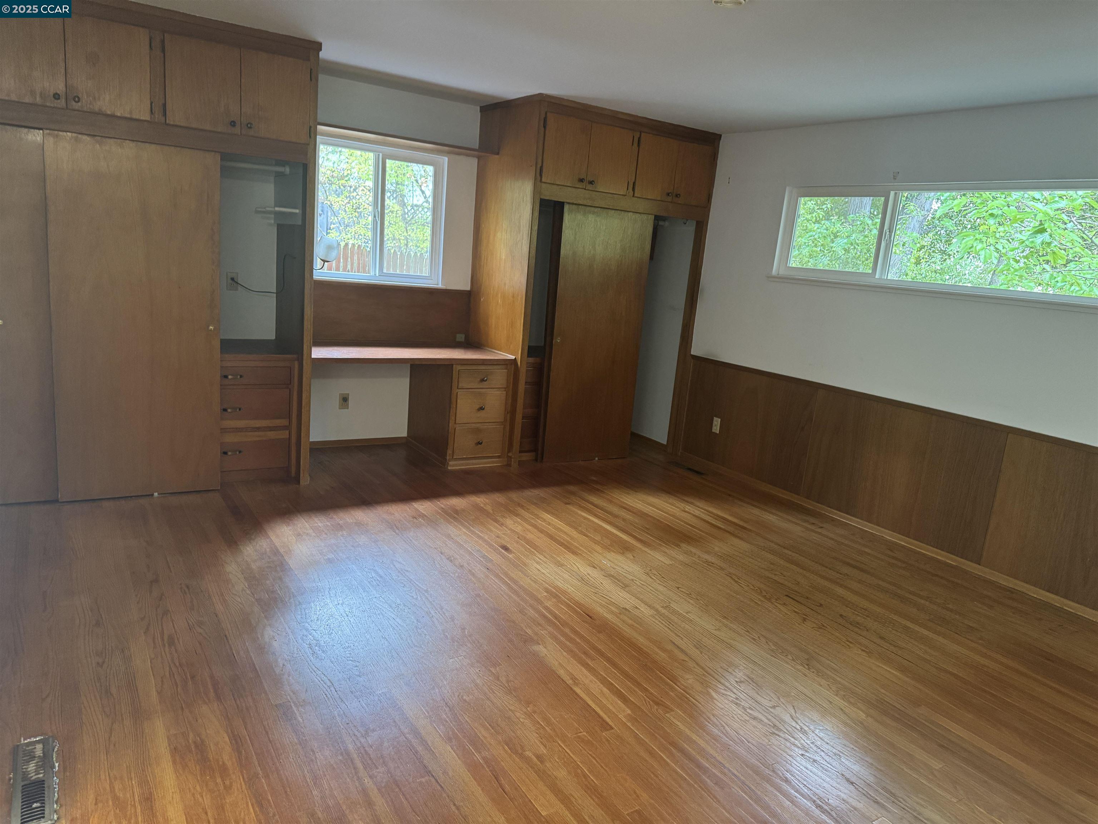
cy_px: 412
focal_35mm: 24
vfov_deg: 56.8
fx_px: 761
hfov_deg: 71.6
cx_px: 549
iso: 400
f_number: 1.78
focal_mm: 6.76
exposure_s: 1/60
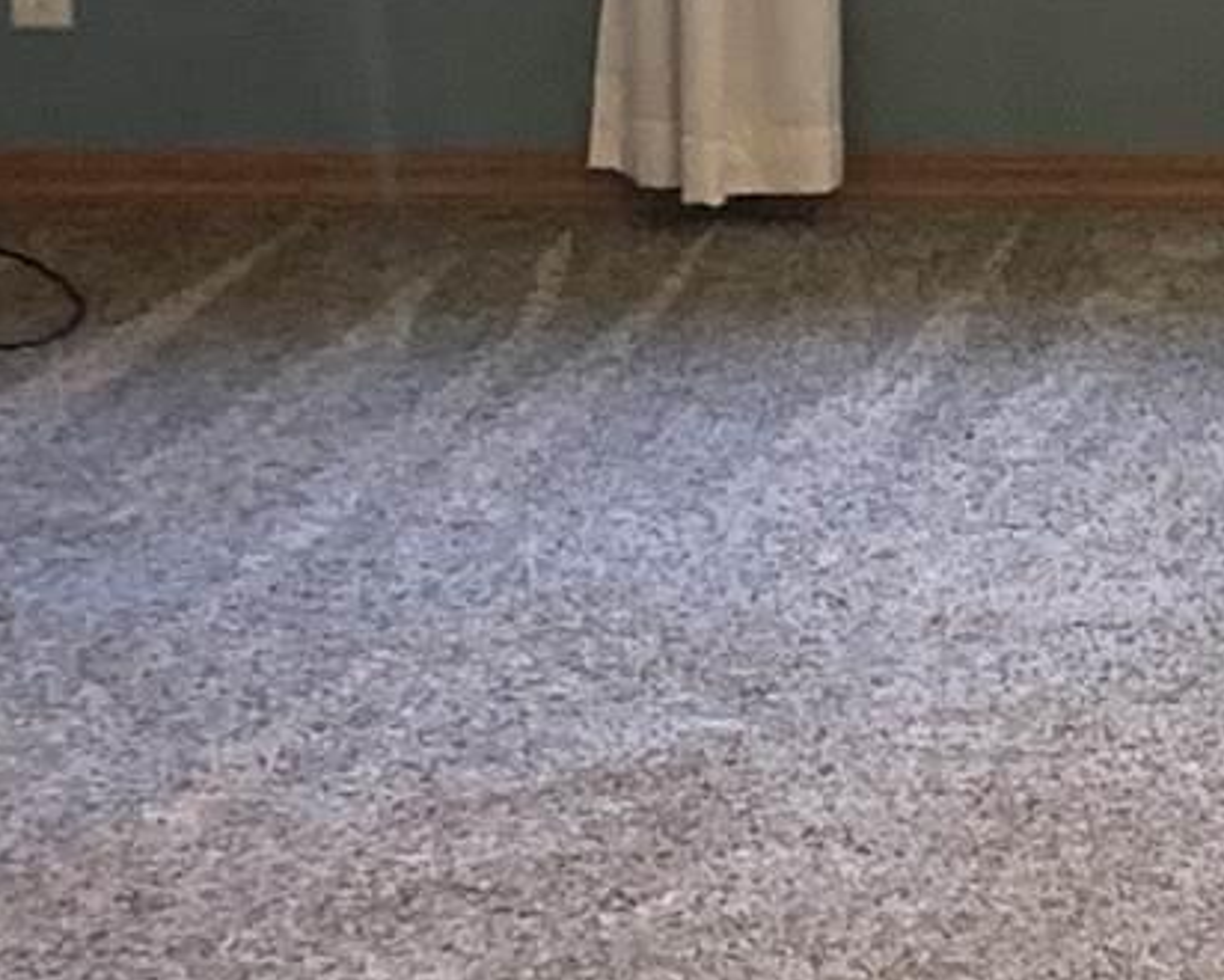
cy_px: -368
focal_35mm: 189
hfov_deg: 10.2
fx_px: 6850
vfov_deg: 8.1
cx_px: 1061
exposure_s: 1/60
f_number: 1.8
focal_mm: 4.25
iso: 200
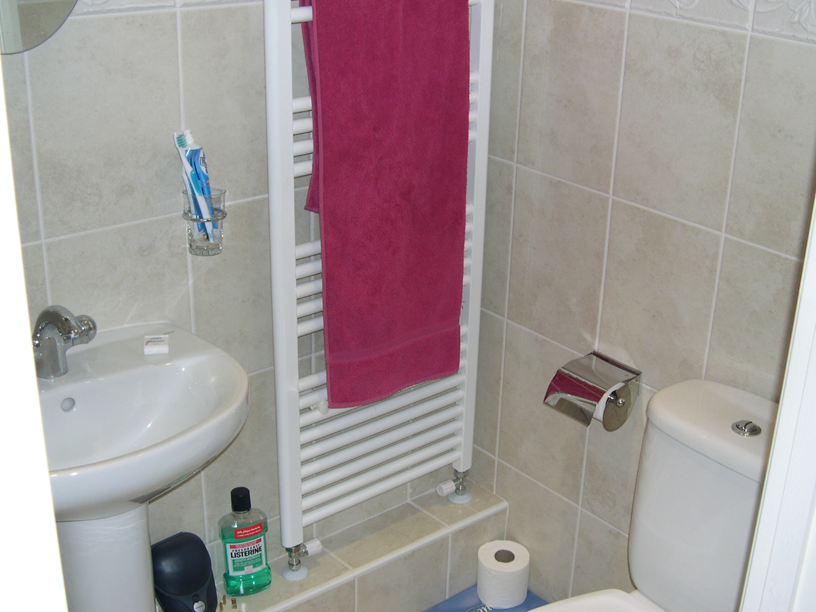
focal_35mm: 45
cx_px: 440
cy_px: 312
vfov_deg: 32.2
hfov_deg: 42.0
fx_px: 1061
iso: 100
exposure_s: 1/60
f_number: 2.8
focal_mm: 8
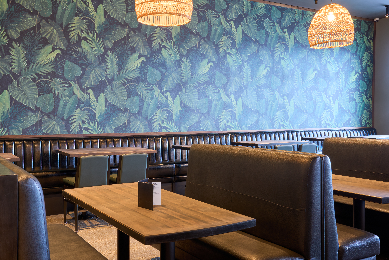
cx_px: 194
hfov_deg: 50.7
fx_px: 411
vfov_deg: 35.1
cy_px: 130
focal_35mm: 38
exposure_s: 2
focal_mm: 38
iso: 160
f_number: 13
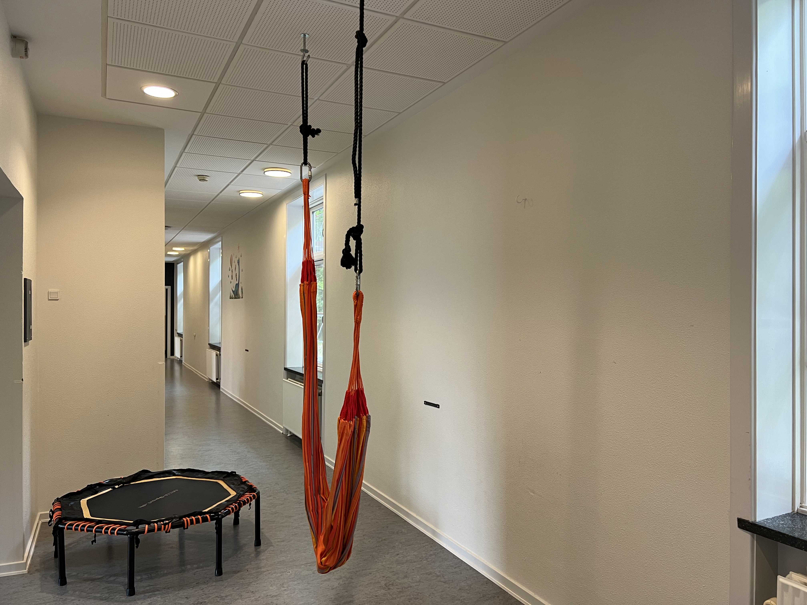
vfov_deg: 53.1
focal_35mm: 26
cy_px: 302
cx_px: 404
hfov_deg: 67.3
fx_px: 606
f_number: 1.5
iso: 64
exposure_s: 1/50
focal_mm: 5.7
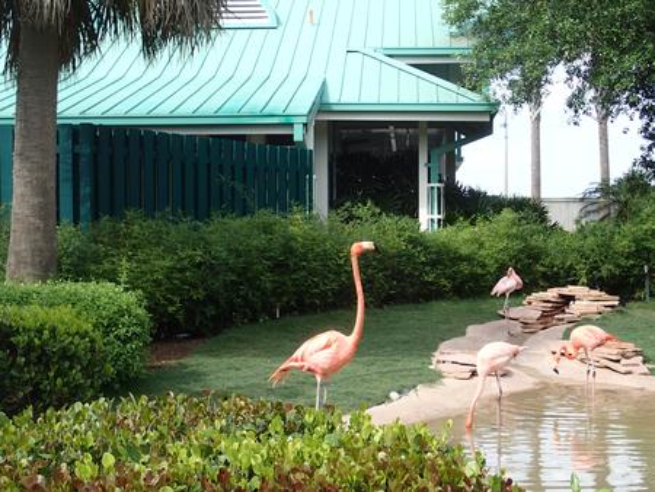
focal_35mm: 46
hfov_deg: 41.2
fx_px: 871
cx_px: 328
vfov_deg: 31.5
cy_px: 246
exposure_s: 1/250
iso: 100
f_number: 4.5
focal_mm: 8.4
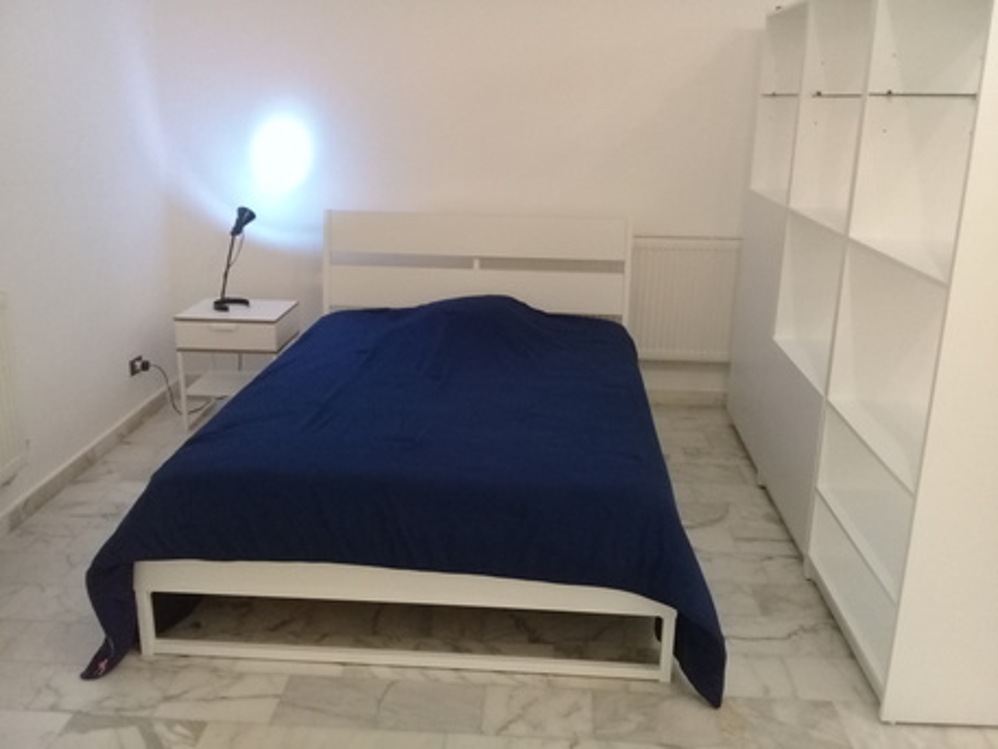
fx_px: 894
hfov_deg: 58.3
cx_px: 499
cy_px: 374
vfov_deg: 45.5
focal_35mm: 31
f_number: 2.2
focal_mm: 3.3
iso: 320
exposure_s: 1/17
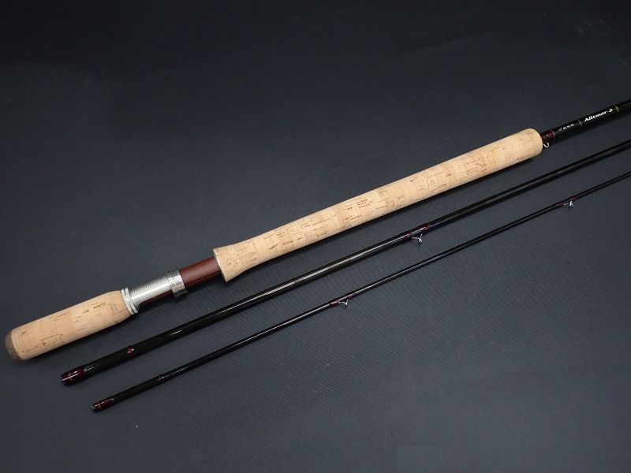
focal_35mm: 25
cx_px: 316
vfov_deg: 54.9
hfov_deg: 69.4
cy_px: 236
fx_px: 456
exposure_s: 1/60
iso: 200
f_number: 2
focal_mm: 4.5
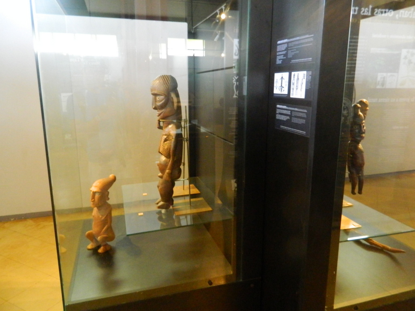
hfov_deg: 69.4
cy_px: 156
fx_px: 300
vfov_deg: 54.9
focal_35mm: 25
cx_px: 208
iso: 720
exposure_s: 1/10
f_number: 3.1
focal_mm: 4.5
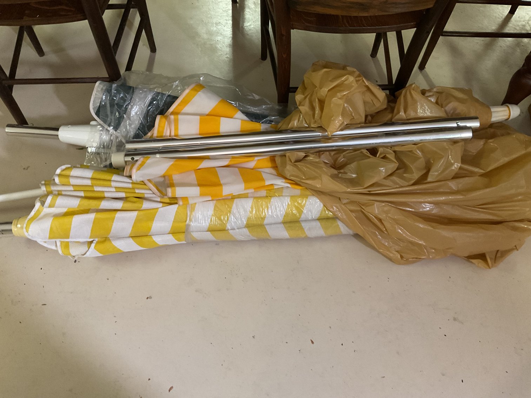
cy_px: 199
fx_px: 445
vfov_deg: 48.2
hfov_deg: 61.7
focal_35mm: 29
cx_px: 266
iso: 250
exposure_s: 1/40
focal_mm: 3
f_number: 1.8
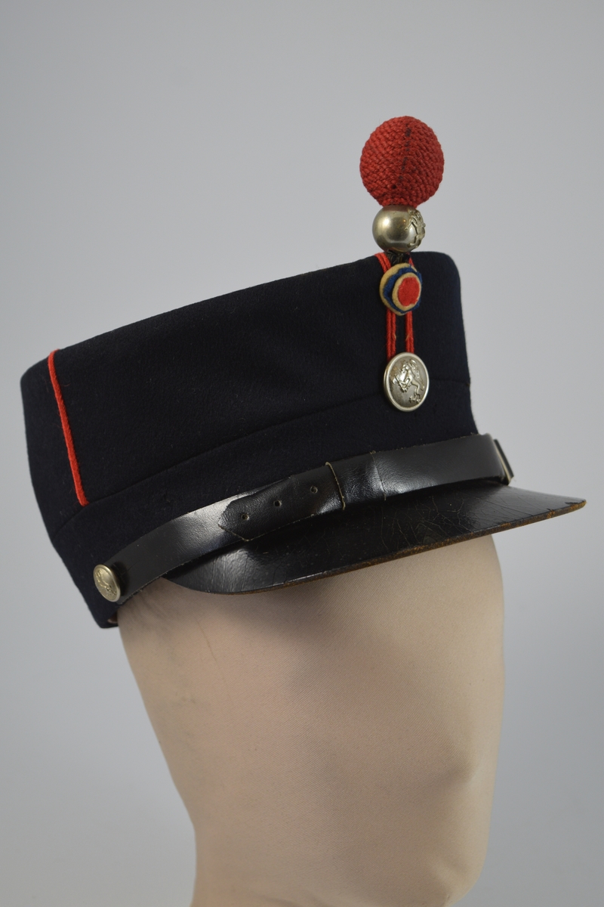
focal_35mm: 72
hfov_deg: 18.9
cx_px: 302
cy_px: 454
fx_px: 1812
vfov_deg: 28.1
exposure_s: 1/40
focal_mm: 48
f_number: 5.3
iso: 200
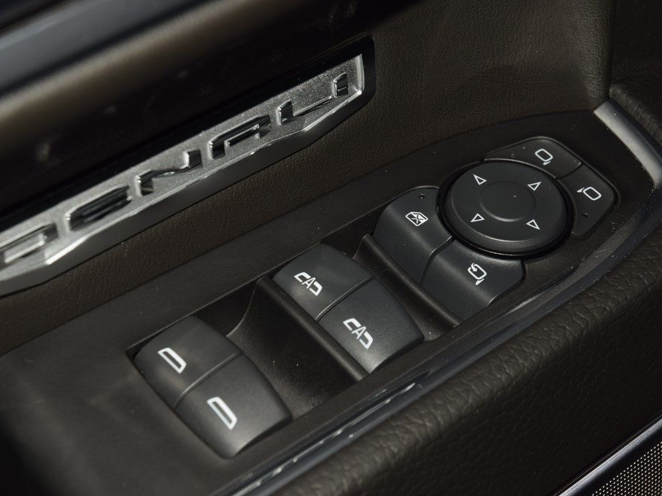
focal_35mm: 114
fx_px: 2180
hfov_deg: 17.3
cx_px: 333
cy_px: 248
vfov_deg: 13.0
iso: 100
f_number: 8
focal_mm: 70
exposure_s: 1/125
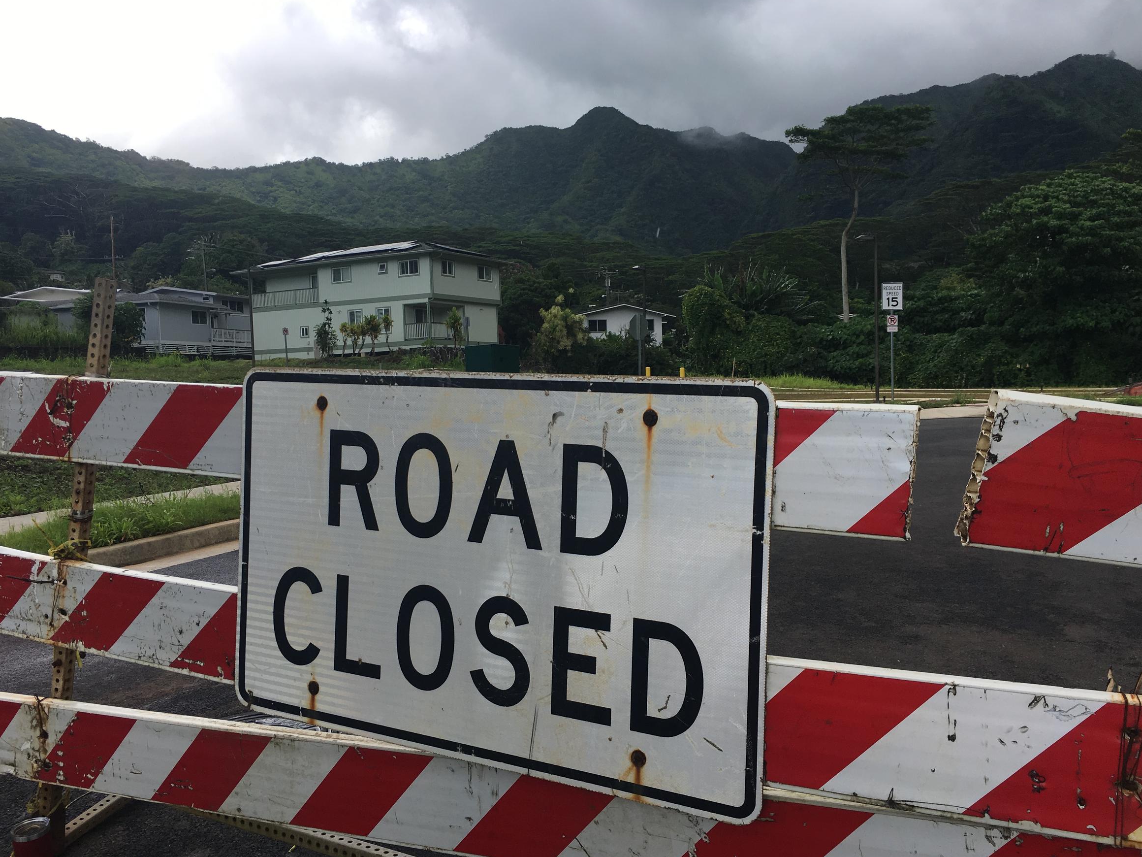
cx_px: 582
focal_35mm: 30
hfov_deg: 60.0
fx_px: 990
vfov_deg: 46.8
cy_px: 437
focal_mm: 4.15
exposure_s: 1/884
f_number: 2.2
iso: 25
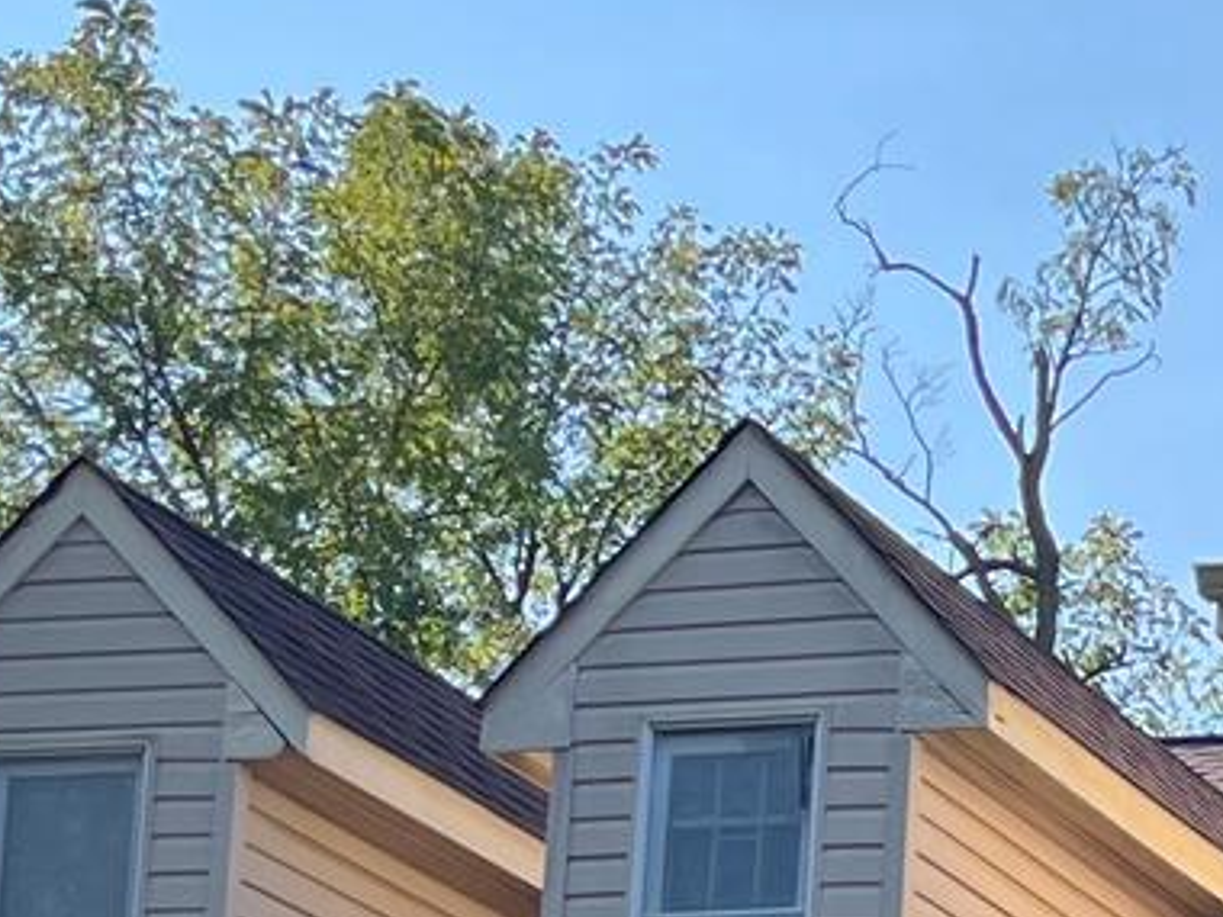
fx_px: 4946
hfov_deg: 12.8
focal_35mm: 140
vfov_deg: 10.0
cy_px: 1715
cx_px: 2217
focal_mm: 5.1
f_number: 1.6
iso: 50
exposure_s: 1/1106
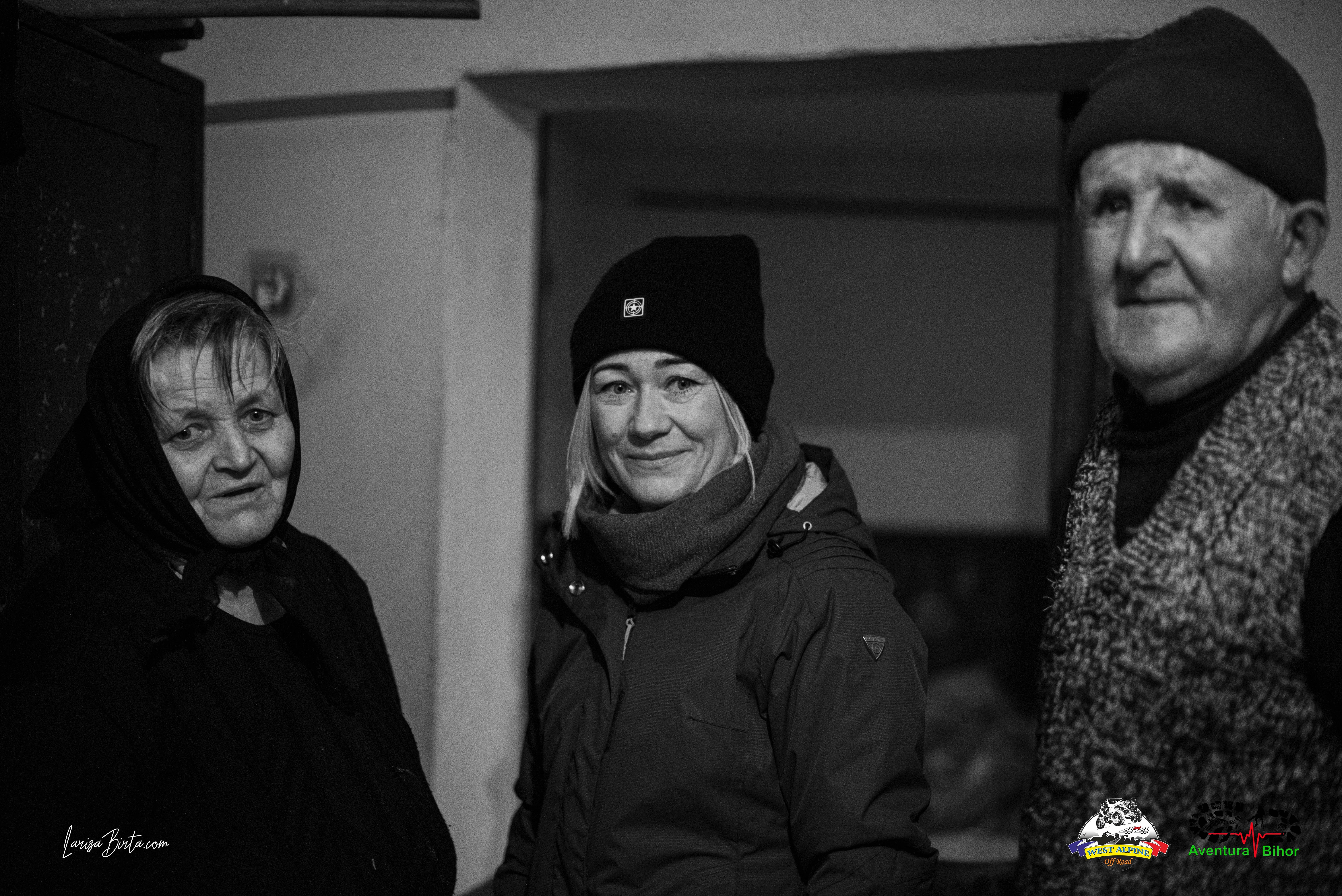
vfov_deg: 27.0
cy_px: 448
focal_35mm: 50
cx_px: 671
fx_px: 1864
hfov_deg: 39.6
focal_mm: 50
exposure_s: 1/200
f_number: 1.8
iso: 1250
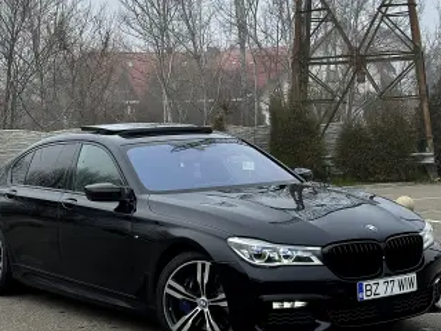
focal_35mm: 54
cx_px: 205
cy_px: 182
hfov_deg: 35.5
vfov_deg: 27.0
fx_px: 688
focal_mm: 6.86
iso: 64
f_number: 1.78
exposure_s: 1/1095
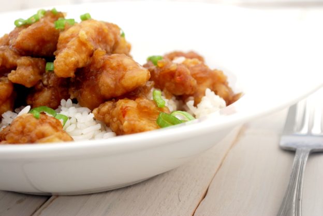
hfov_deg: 24.6
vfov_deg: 16.6
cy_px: 108
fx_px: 741
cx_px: 162
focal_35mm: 82
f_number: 7.1
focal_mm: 55
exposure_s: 1/200
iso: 100
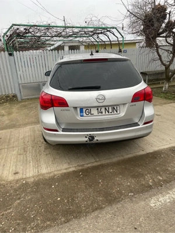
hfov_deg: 53.1
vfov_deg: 67.3
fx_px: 175
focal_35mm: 26
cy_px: 116
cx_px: 88
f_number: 1.6
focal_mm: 4.2
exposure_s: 1/131
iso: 32
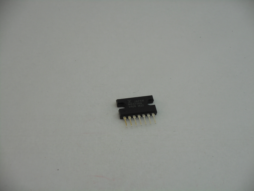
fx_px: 748
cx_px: 127
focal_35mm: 102
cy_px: 96
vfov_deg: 14.5
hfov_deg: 19.3
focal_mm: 18.2
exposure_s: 1/60
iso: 110
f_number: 5.8
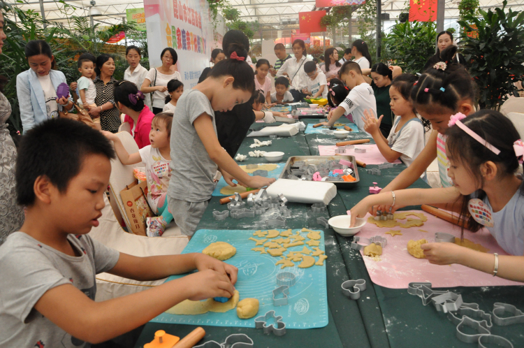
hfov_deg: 67.4
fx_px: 392
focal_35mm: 27
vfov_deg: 47.8
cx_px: 262
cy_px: 174
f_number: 6.3
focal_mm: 18
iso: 2000
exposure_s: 1/50
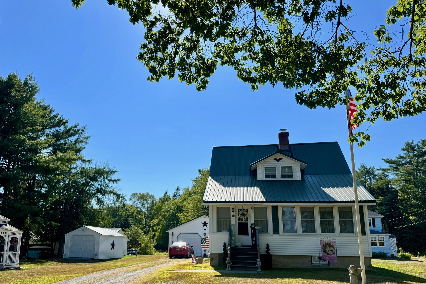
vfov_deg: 43.5
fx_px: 355
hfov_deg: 61.5
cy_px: 164
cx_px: 174
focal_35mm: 30
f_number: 1.78
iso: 80
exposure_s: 1/2252
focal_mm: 6.76
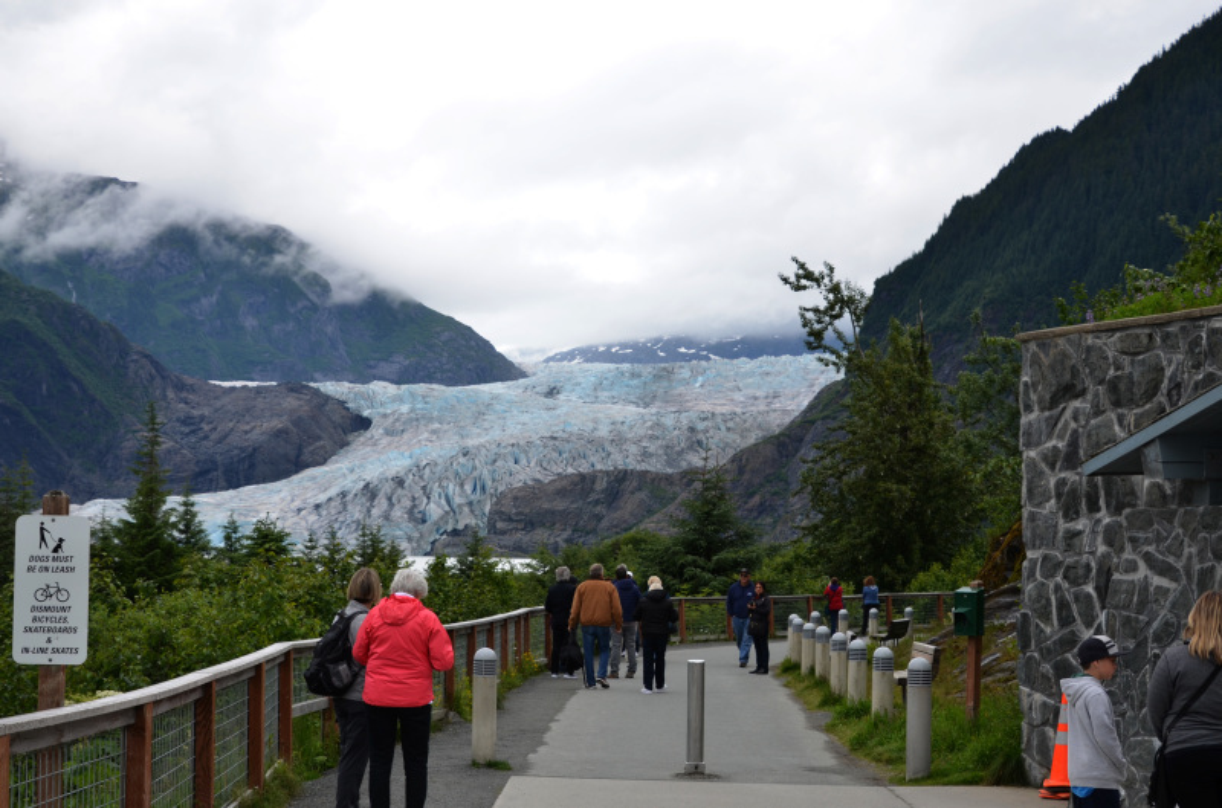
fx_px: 2031
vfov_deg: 22.5
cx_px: 611
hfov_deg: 33.5
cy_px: 404
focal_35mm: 60
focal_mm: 40
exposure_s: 1/250
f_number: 8
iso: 160
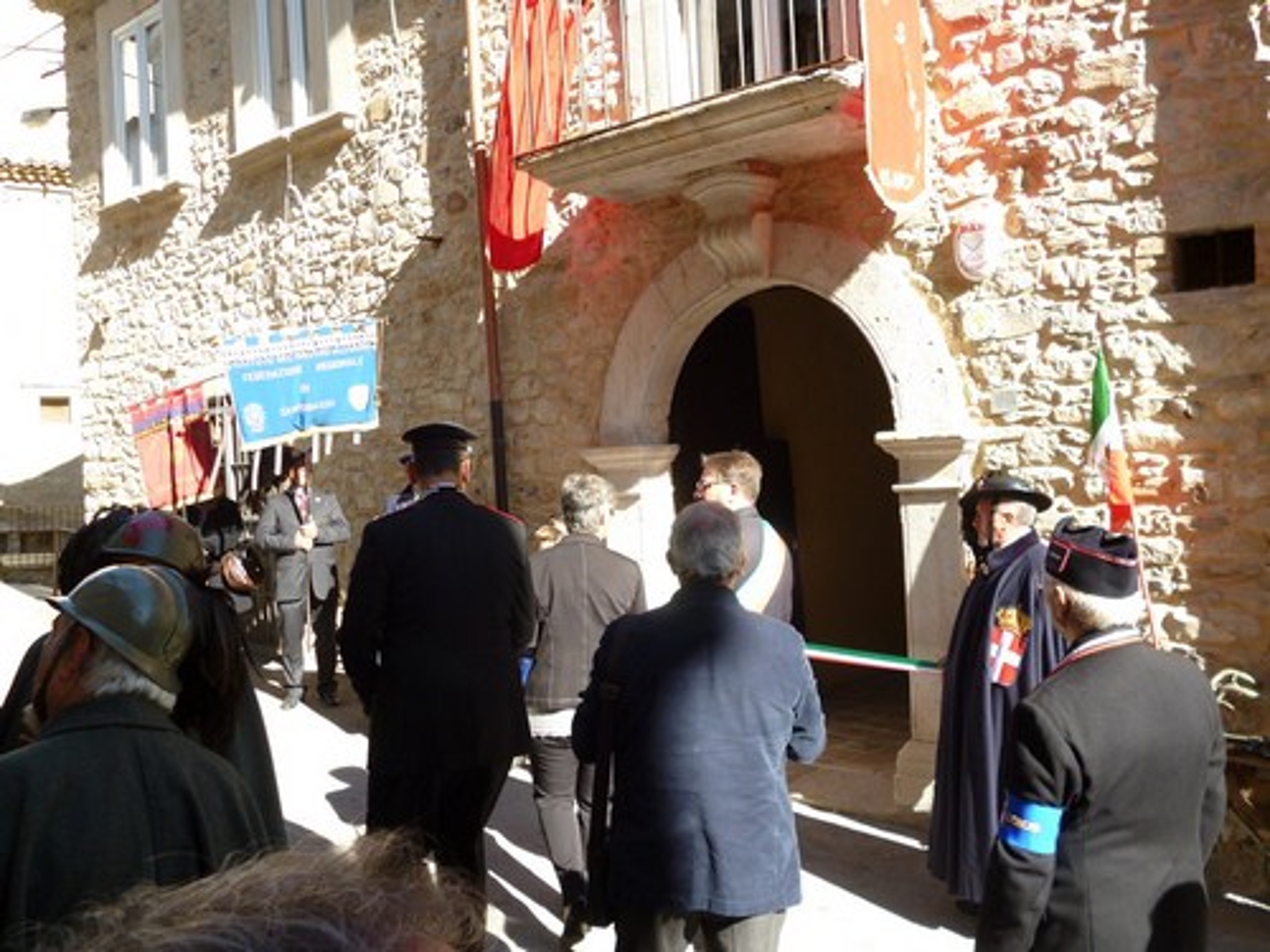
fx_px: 1174
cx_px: 635
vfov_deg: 44.2
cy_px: 476
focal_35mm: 32
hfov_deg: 56.8
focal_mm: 5.7
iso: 100
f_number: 3.3
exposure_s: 1/160
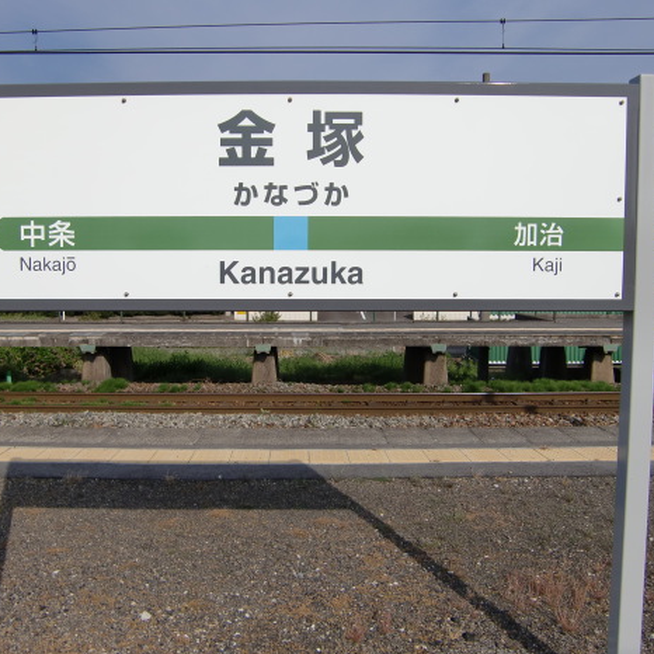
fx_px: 727
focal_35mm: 34
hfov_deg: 48.4
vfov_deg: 48.5
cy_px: 324
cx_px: 293
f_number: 7
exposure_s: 1/400
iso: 64
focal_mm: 4.9
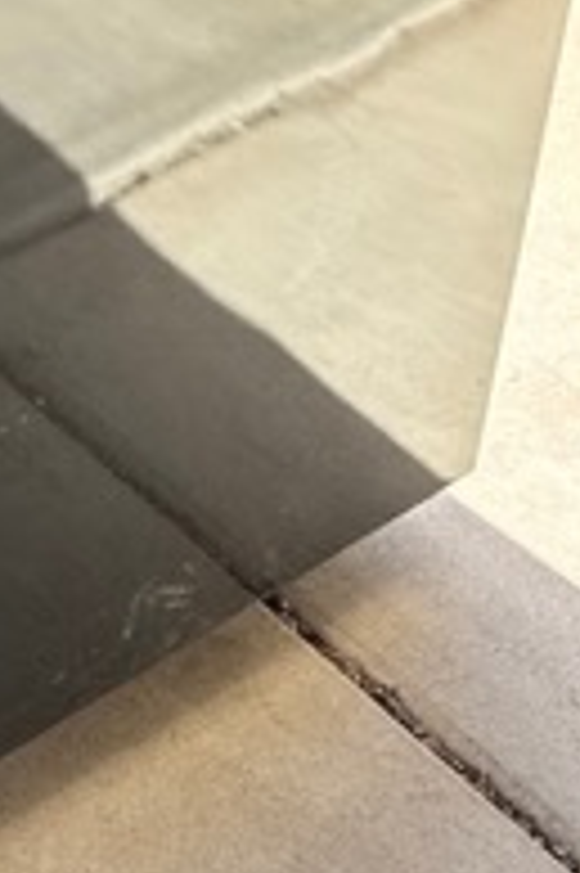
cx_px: -674
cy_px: -612
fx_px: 2493
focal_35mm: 103
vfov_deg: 17.0
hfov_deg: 11.6
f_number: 1.78
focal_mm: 6.76
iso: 80
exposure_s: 1/412
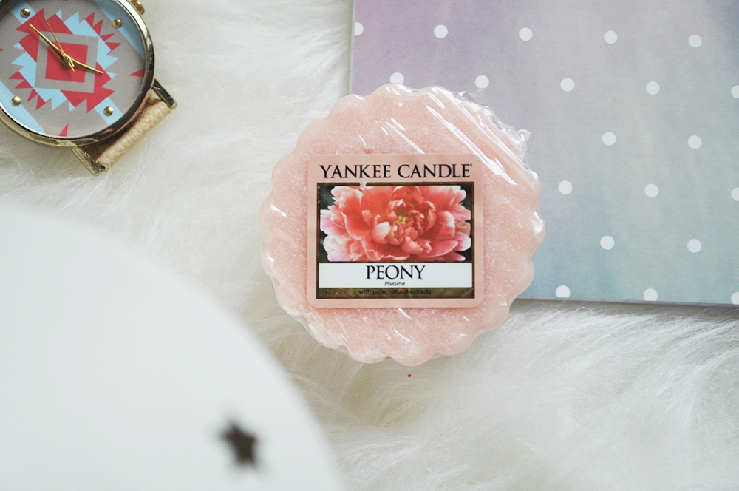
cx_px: 370
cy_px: 246
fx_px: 1538
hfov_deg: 27.0
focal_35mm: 75
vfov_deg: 18.1
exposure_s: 1/25
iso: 200
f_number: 5.6
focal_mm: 50
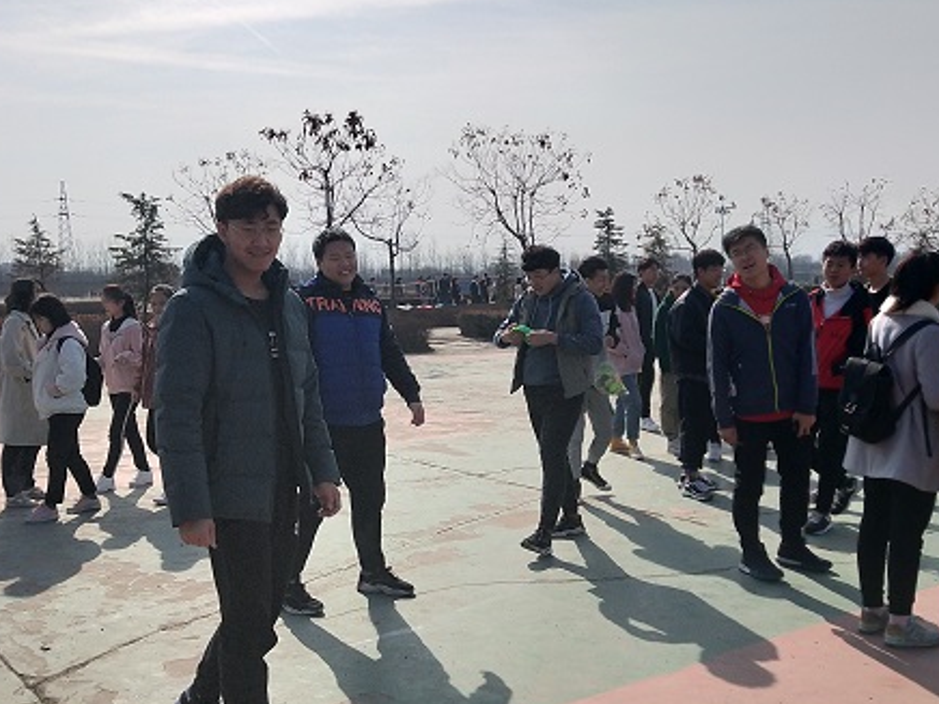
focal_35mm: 44
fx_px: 1194
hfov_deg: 42.9
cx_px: 416
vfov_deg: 32.9
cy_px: 383
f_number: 1.8
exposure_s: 1/5996
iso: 50
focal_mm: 3.95
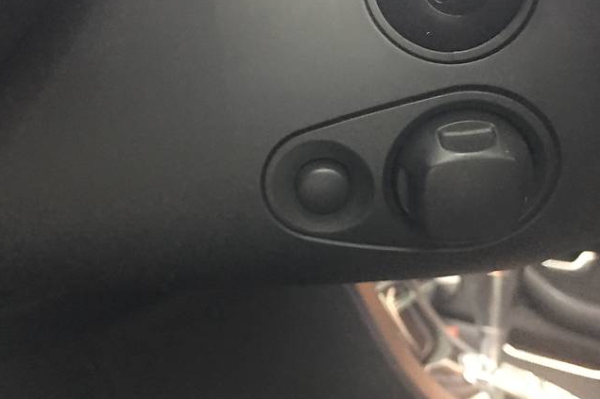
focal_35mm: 38
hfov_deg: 50.6
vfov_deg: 35.0
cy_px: 171
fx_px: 633
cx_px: 330
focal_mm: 4.2
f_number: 2.2
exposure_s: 1/4
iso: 160
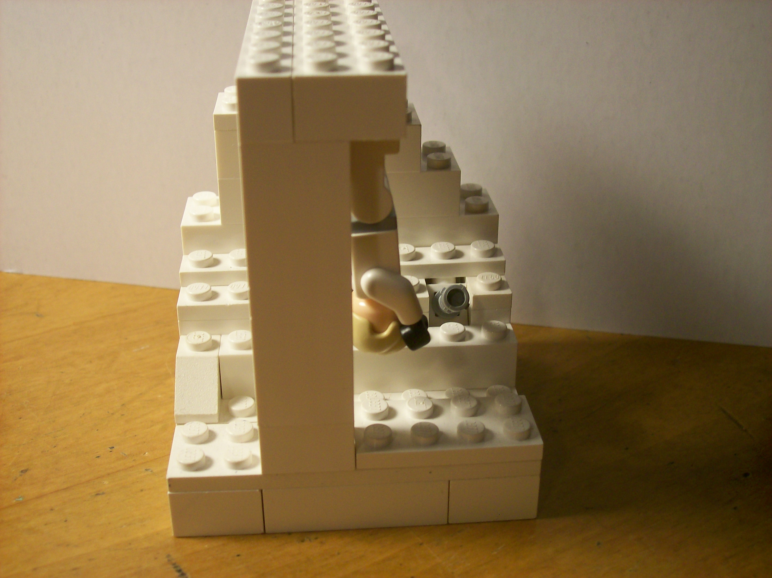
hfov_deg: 42.1
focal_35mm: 45
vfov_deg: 32.1
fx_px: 1003
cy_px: 289
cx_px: 386
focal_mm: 7.6
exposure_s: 1/45.4
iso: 80
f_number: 3
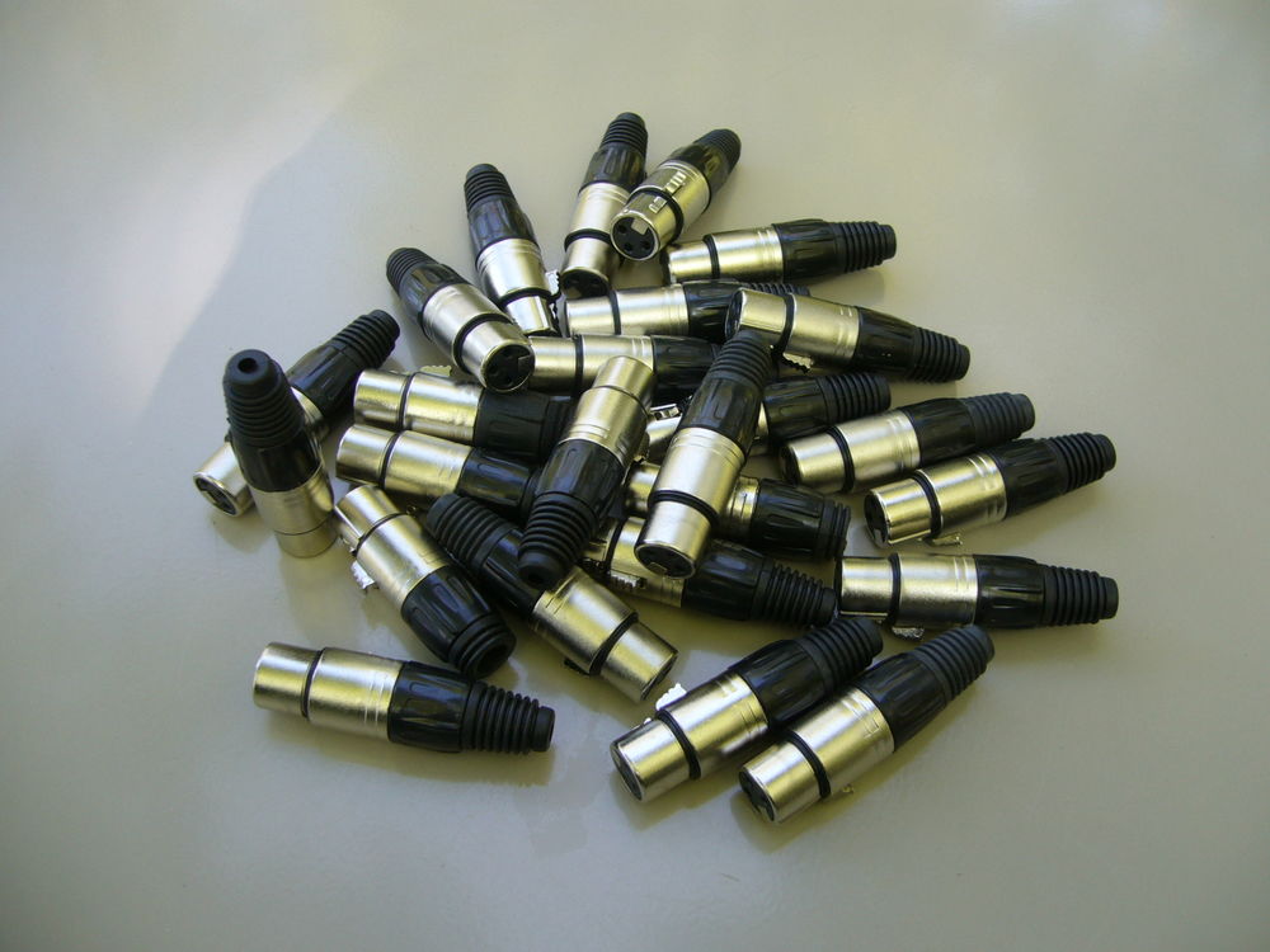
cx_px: 635
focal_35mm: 35
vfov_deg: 40.7
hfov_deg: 52.6
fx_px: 1284
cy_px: 476
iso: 80
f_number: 2.8
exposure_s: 1/60
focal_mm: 5.8
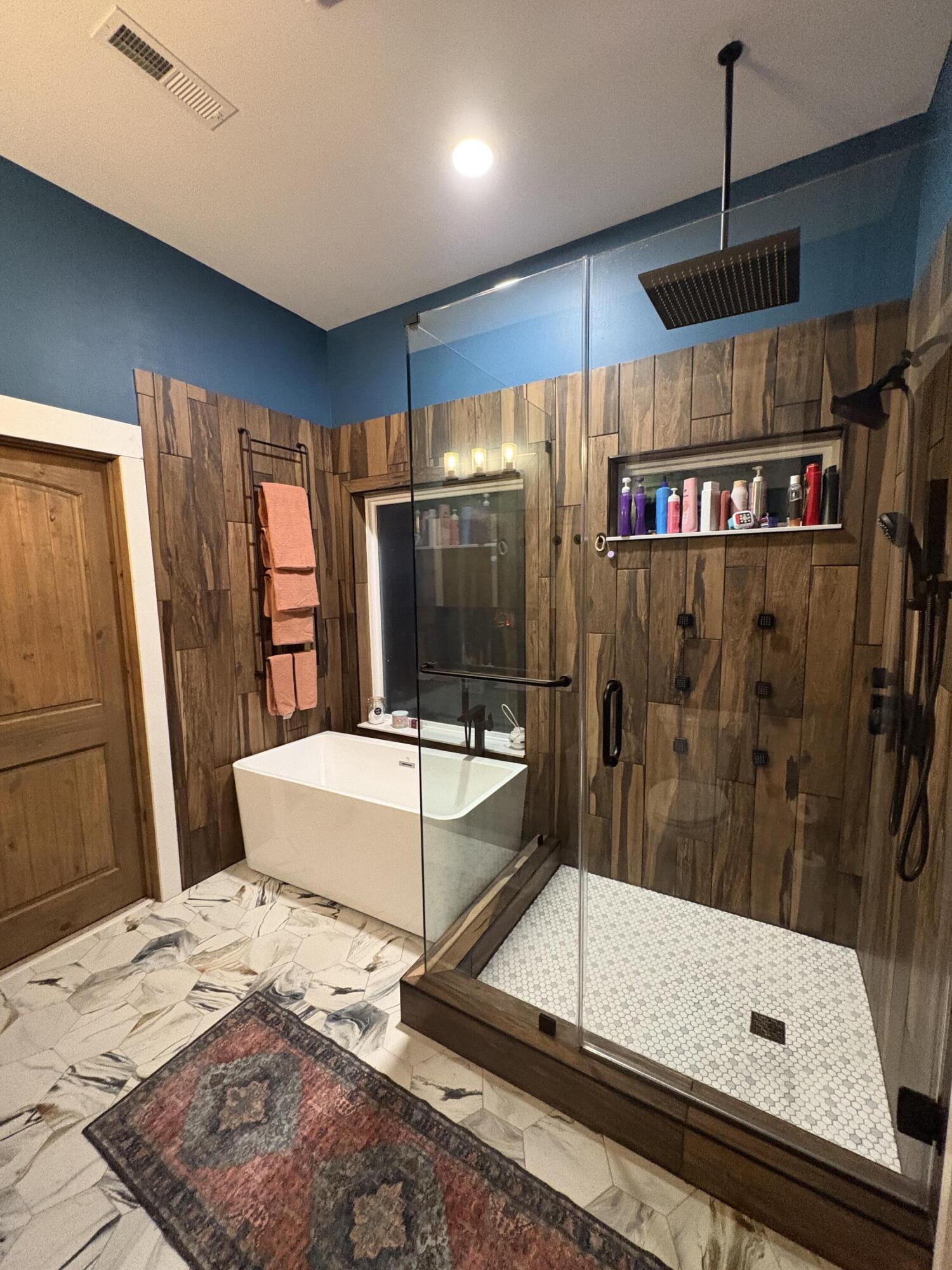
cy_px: 635
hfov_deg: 85.7
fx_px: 513
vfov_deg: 102.1
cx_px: 476
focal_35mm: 14
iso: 800
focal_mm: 2.22
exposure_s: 1/60
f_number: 2.2
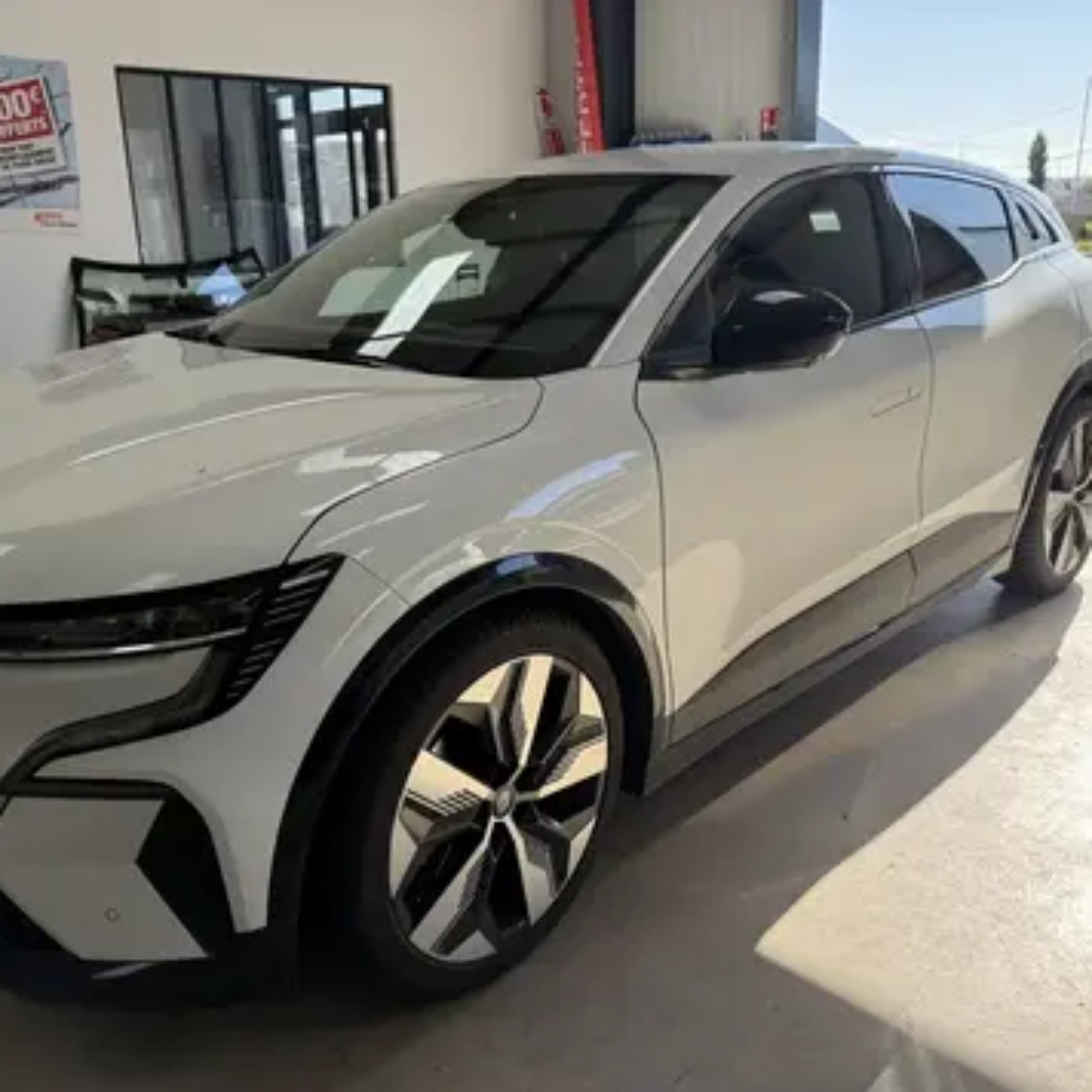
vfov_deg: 55.6
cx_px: 520
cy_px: 554
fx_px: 1035
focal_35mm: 29
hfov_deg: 55.6
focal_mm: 6.76
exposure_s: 1/1174
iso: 100
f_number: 1.78
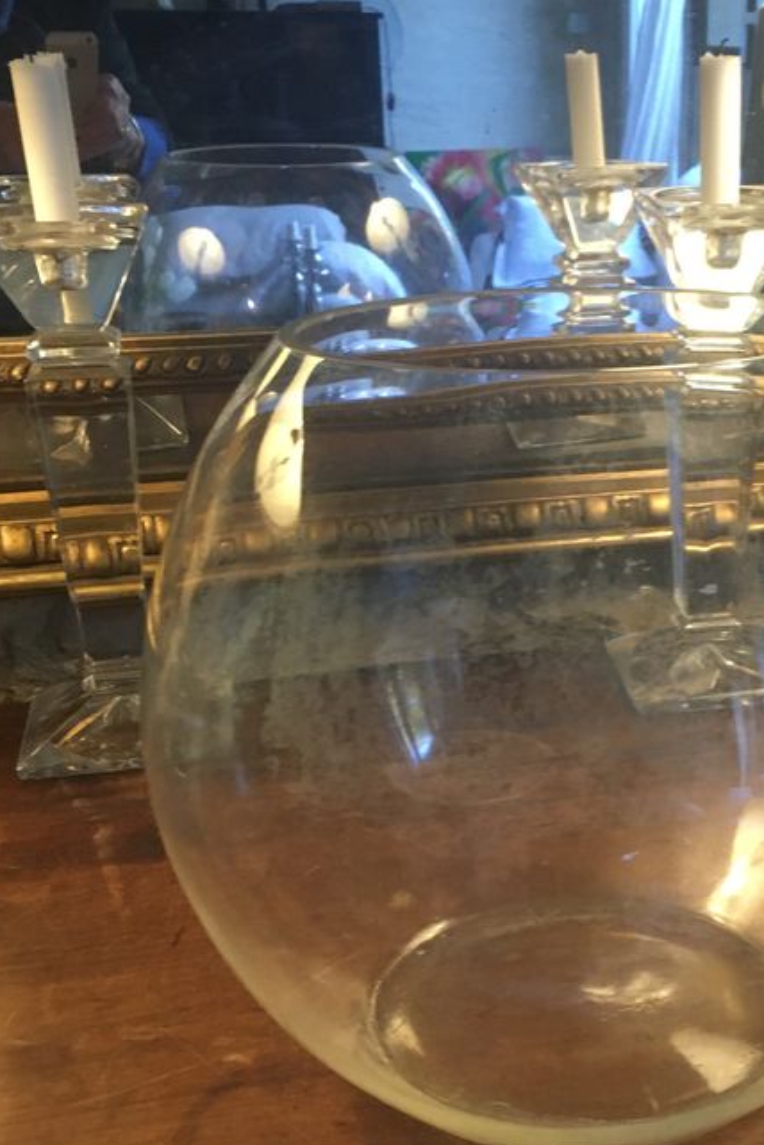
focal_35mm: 47
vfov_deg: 41.8
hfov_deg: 28.2
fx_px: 1496
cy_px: 662
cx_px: 591
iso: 200
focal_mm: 4.15
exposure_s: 1/33
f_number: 2.2
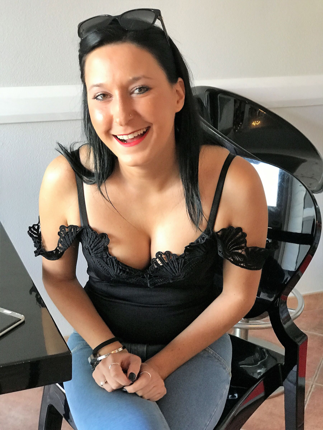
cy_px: 215
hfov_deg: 25.7
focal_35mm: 57
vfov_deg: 33.8
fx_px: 709
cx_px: 162
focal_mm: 6.6
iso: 250
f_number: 2.8
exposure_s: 1/50
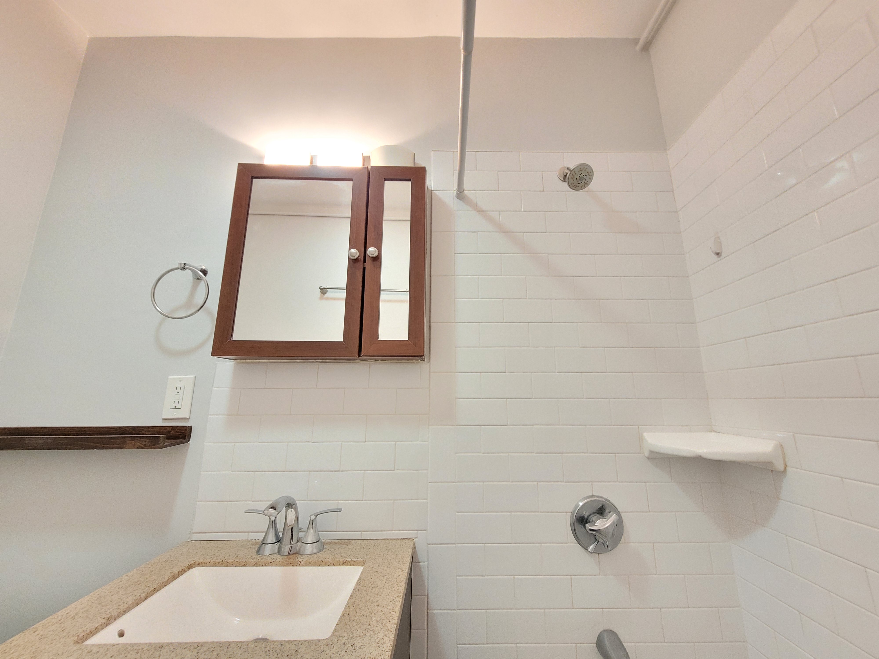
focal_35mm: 13
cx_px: 440
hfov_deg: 106.2
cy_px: 330
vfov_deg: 89.9
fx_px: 330
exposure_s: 1/30
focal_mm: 1.74
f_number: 2.2
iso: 400
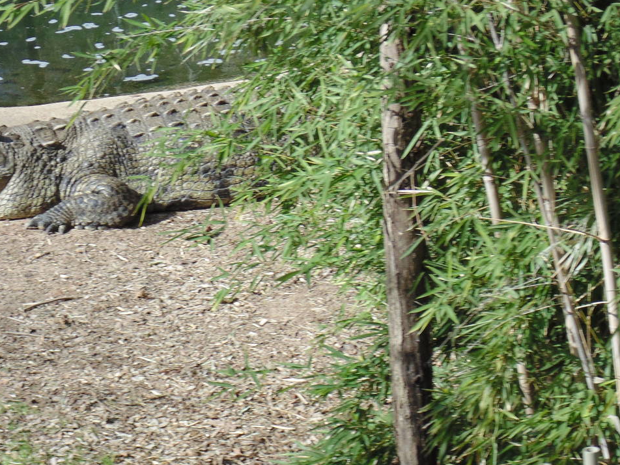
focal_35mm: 200
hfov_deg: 9.9
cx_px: 232
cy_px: 200
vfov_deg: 7.4
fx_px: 3582
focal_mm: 21.3
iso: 80
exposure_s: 1/200
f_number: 4.8
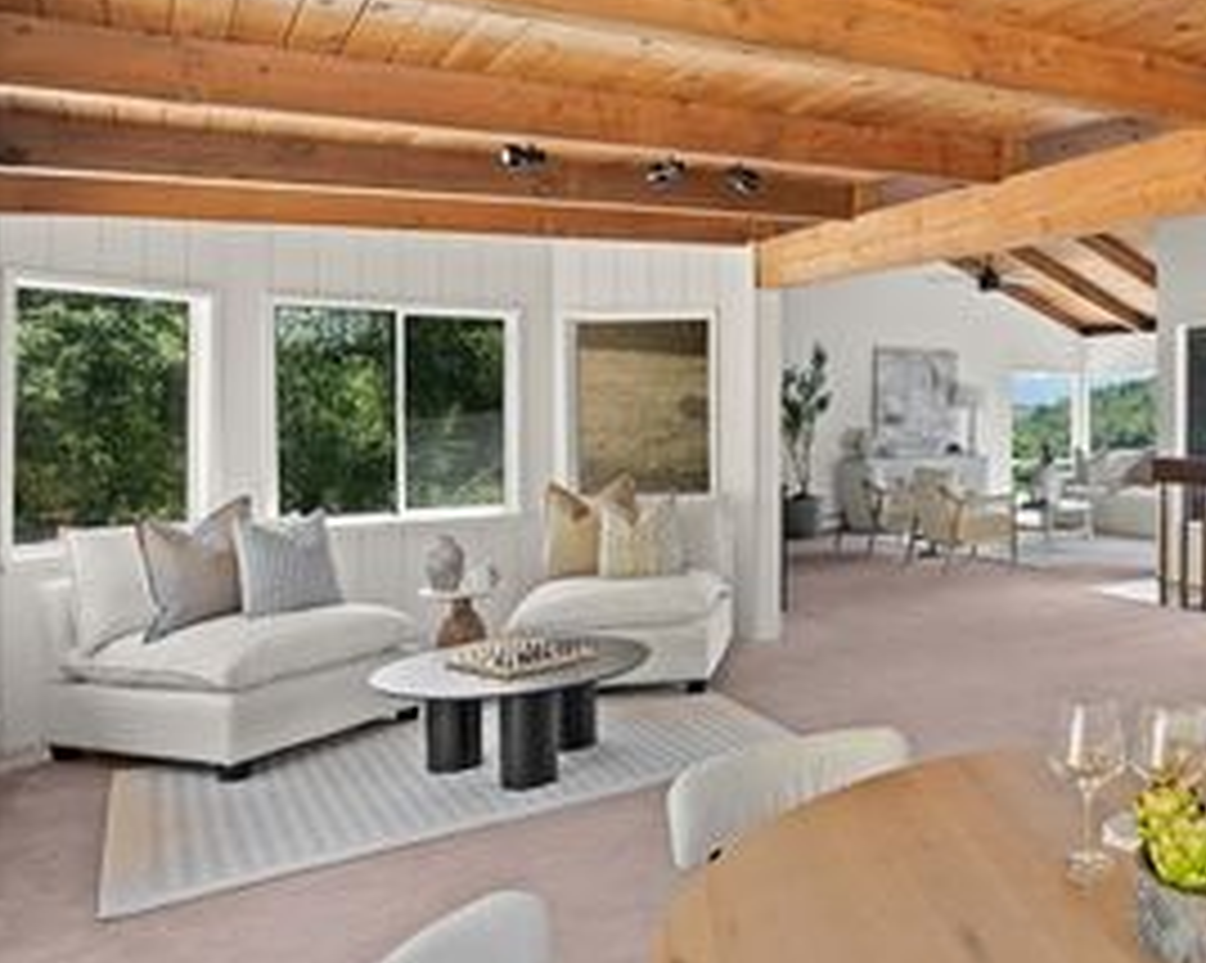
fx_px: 999
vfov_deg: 51.5
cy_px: 461
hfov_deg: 55.6
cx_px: 1040
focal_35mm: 28
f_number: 8
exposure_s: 1/13
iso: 1000
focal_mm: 16
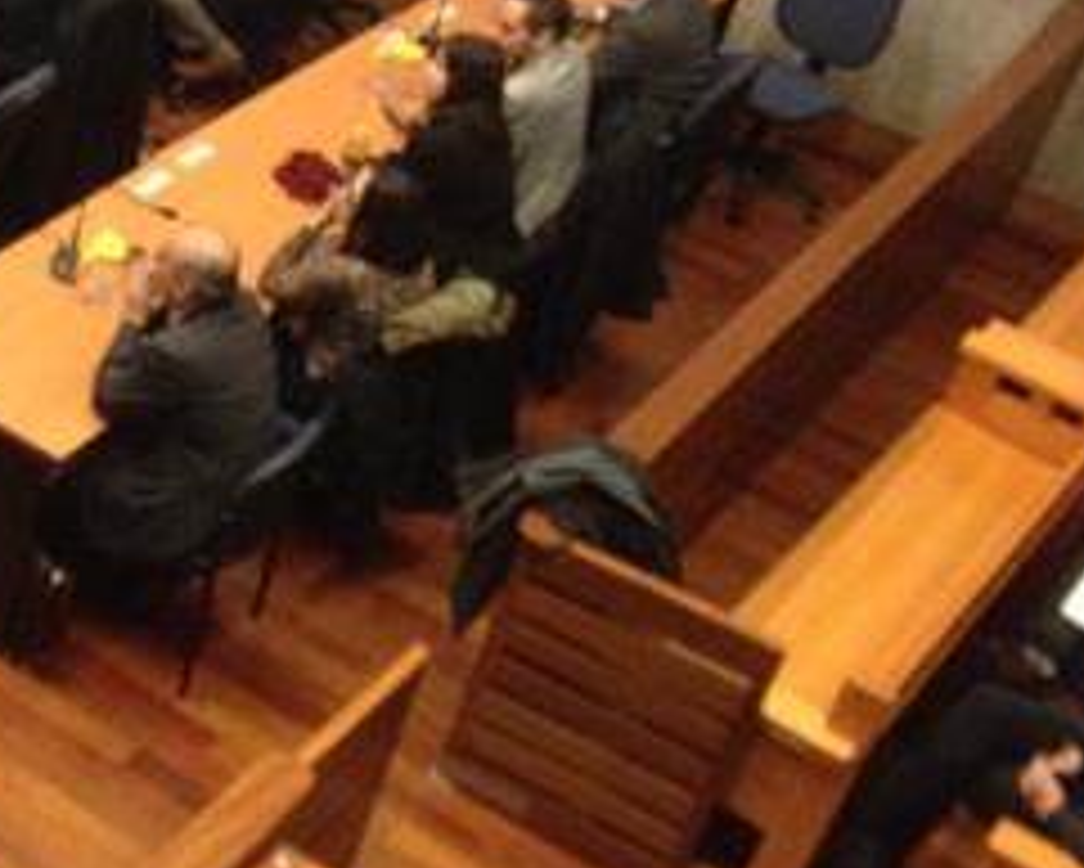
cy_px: 423
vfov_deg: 18.1
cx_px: -229
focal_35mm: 85
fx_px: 2728
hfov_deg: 20.9
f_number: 2.4
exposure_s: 1/20
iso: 320
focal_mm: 4.28
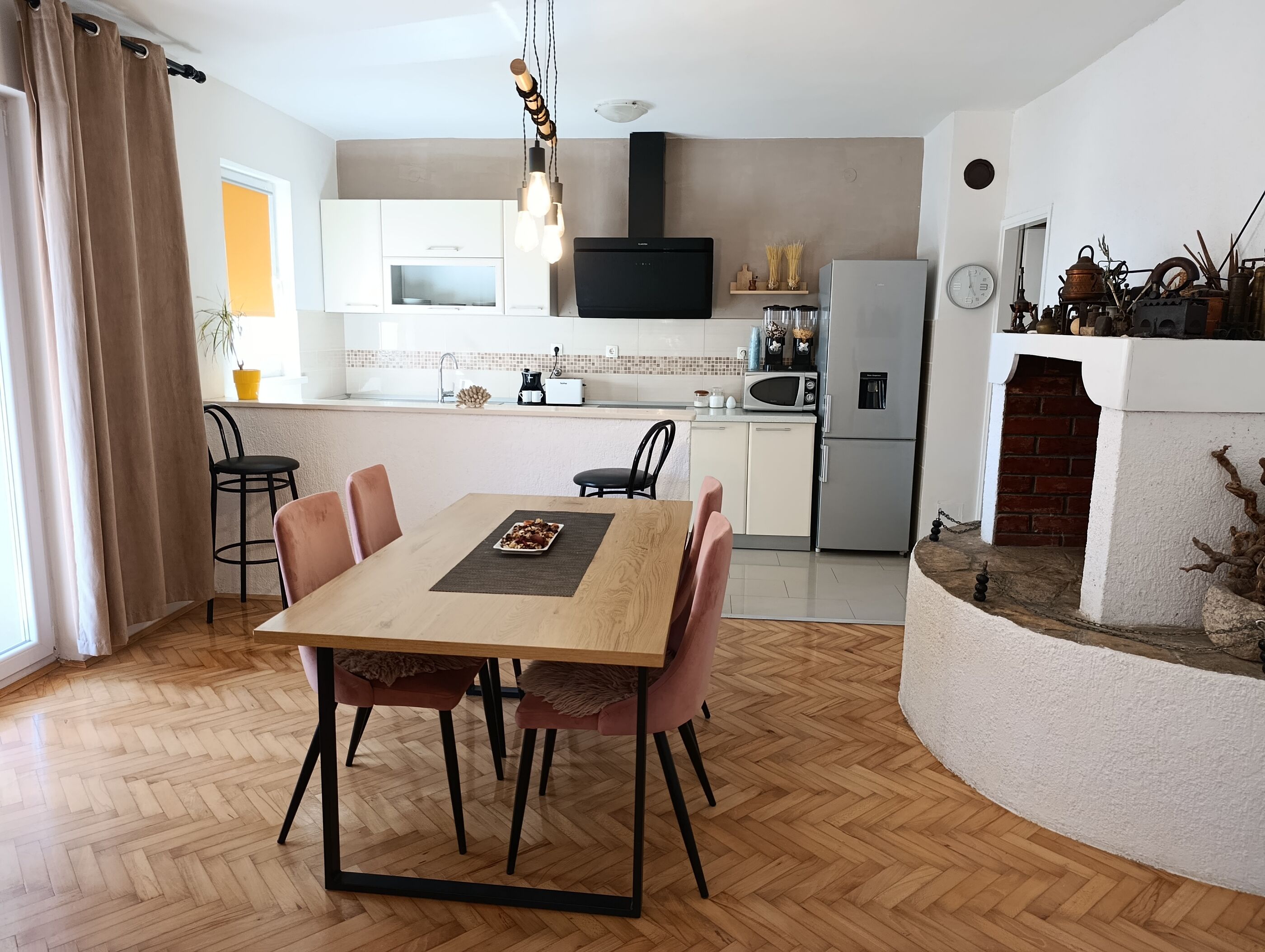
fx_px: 842
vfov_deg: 59.0
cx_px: 632
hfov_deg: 73.8
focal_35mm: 23
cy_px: 476
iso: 623
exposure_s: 1/100
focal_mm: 6.11
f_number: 1.65
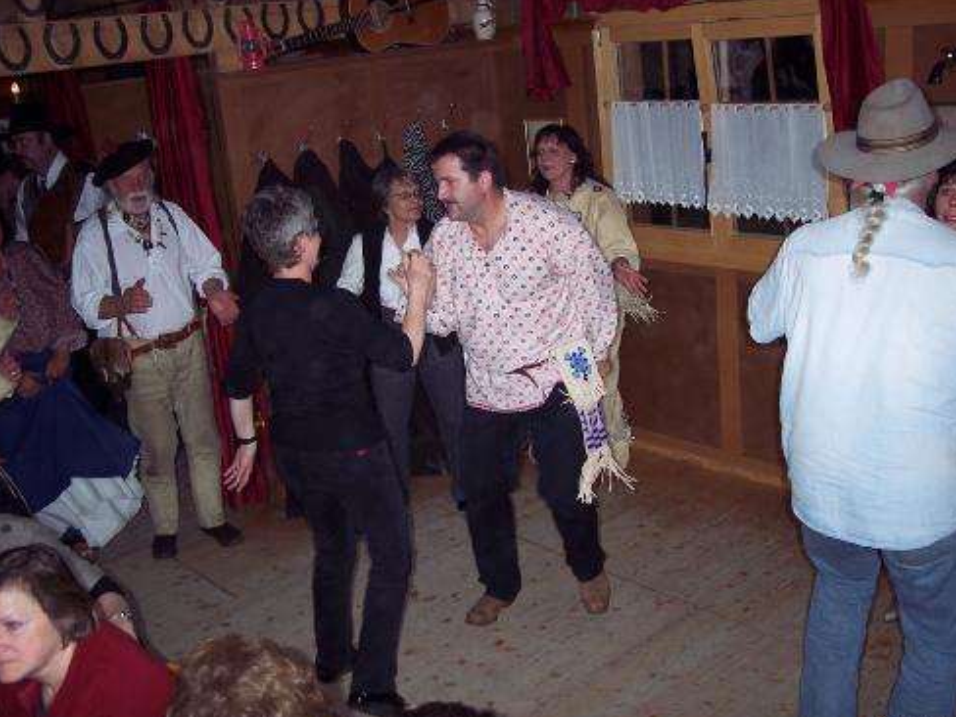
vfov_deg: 36.0
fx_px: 1105
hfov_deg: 46.8
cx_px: 484
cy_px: 361
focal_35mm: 40
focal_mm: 8
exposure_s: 1/60
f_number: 2.8
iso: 100
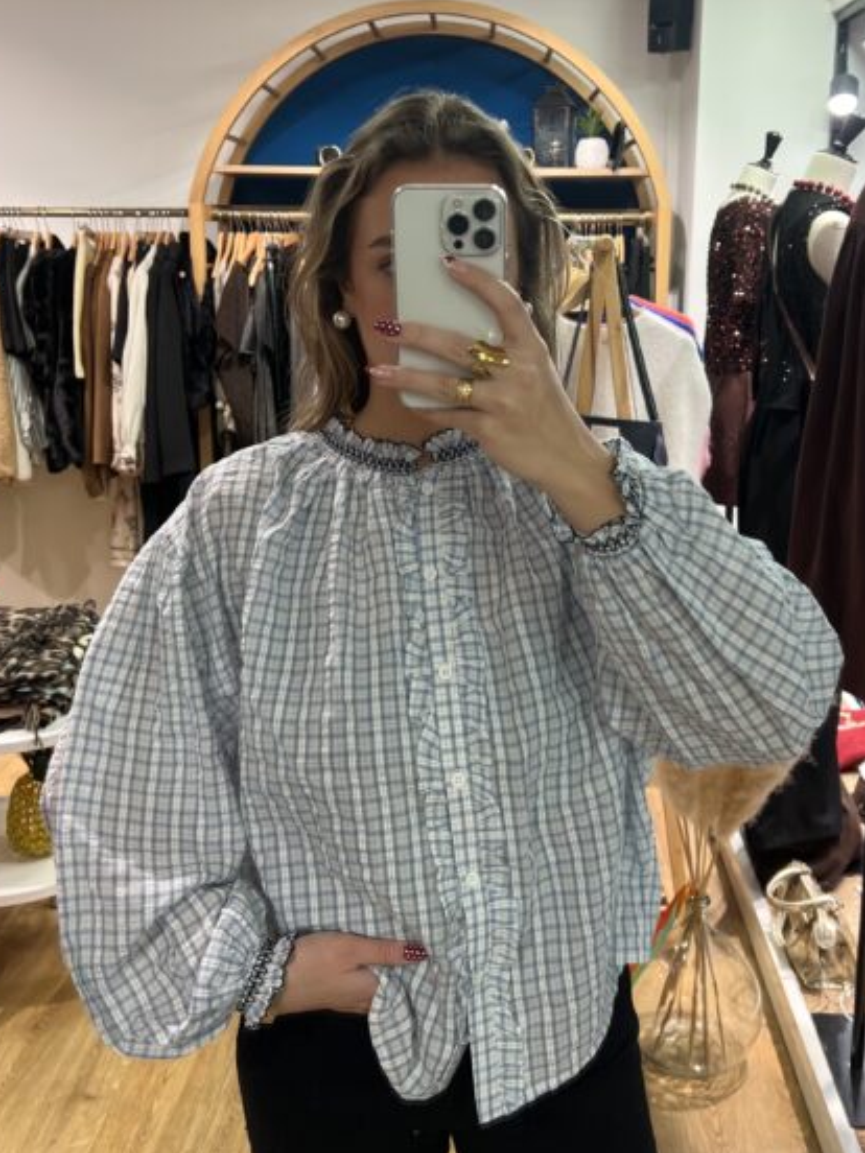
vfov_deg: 65.3
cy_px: 592
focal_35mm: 27
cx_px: 420
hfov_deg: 51.3
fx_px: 900
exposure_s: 1/100
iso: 80
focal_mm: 5.7
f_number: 1.5
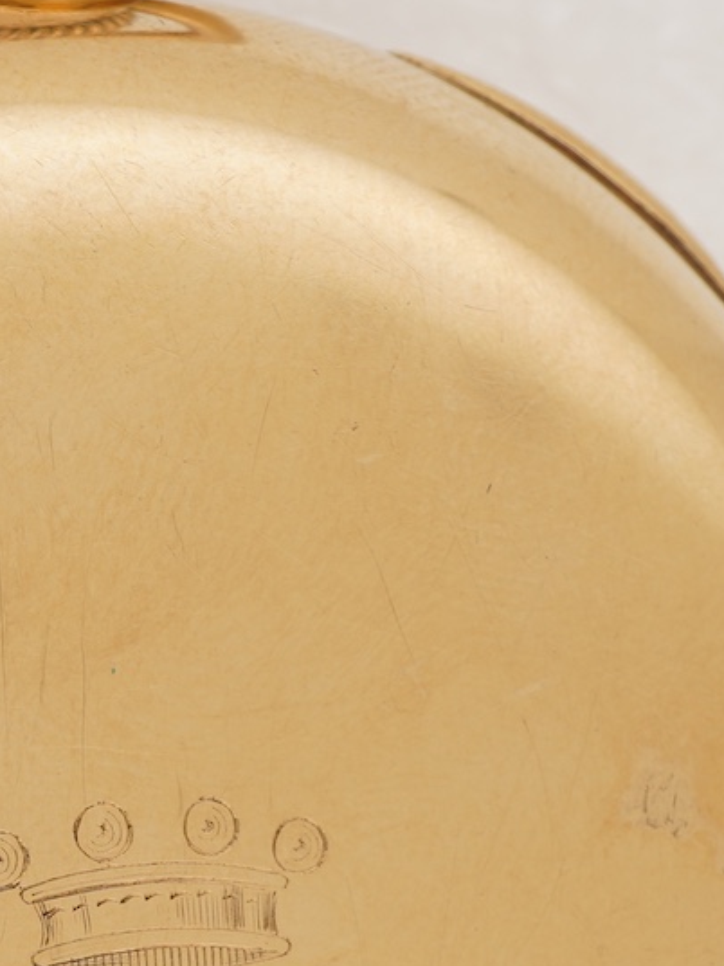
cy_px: 914
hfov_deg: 11.6
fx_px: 3542
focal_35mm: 127
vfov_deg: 15.3
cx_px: 146
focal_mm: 30
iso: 160
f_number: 22
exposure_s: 1/160
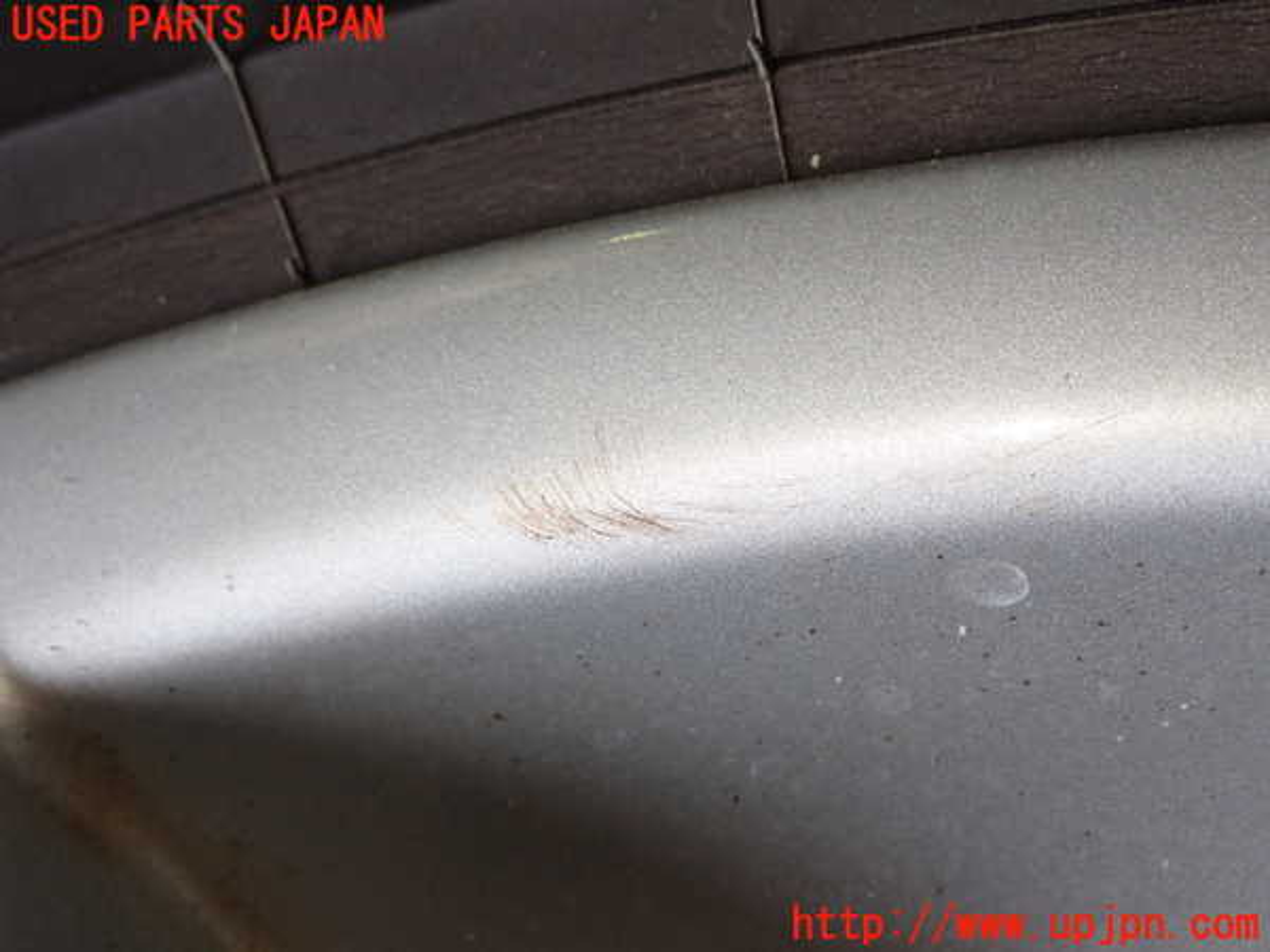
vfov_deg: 27.0
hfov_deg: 35.5
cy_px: 476
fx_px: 1981
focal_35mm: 54
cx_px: 635
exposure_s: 1/100
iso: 200
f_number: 3.3
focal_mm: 9.65
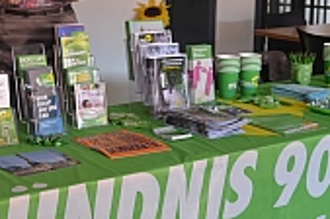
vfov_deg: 16.9
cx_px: 59
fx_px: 732
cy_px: 52
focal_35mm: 80
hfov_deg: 24.9
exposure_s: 1/60
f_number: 3.5
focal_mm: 18
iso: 400
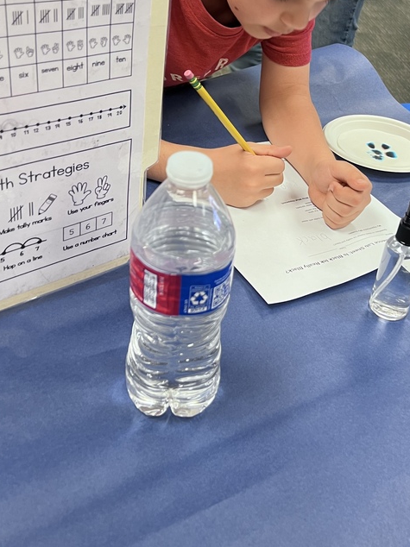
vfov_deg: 44.3
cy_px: 190
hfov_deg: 34.0
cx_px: 279
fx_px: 664
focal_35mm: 42
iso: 100
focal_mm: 5.7
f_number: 1.5
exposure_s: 1/60
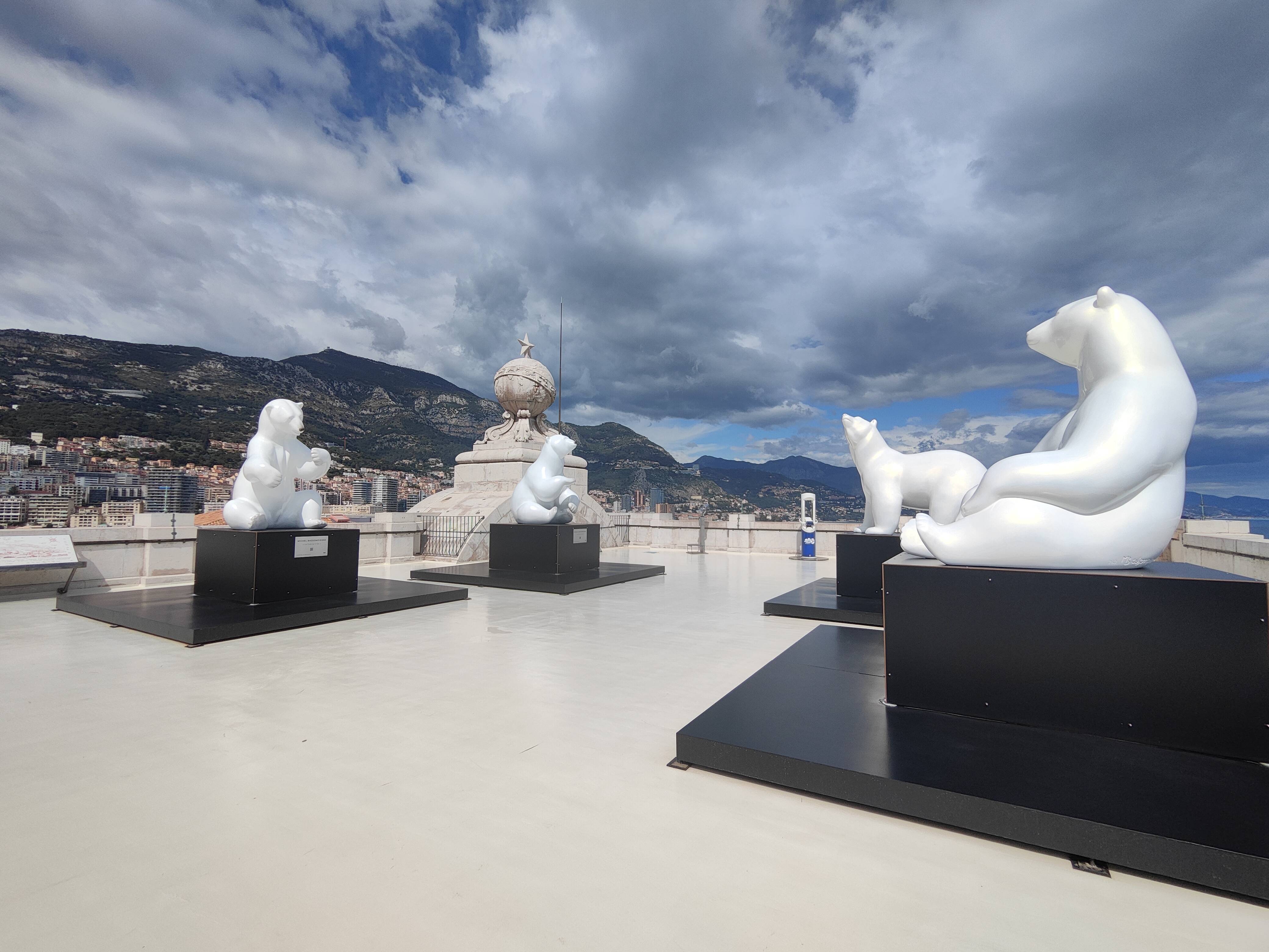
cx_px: 634
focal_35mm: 16
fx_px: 587
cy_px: 476
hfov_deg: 94.5
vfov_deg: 78.1
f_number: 2.4
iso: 50
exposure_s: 1/2847
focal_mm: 2.13
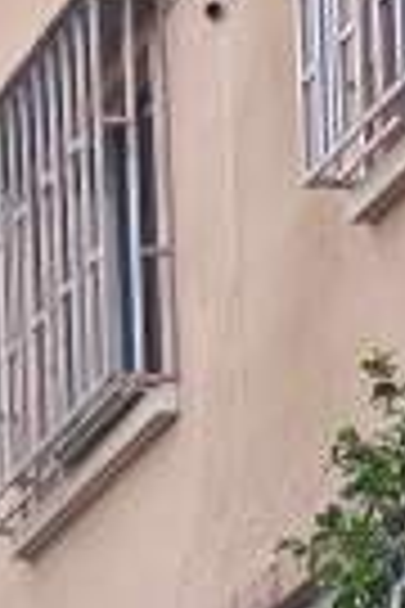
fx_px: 3189
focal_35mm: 189
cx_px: -724
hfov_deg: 6.7
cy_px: 2196
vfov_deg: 8.1
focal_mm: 8.72
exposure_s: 1/238
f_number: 2
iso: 50
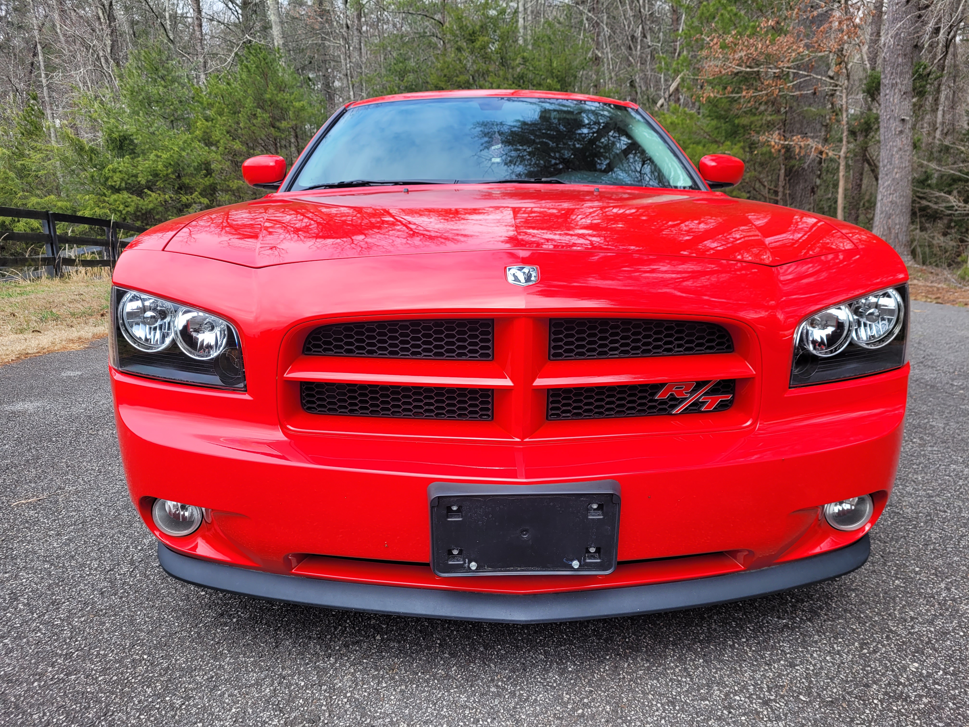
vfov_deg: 53.1
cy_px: 364
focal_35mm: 26
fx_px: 728
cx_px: 484
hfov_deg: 67.3
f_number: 1.8
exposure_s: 1/686
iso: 40
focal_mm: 5.4
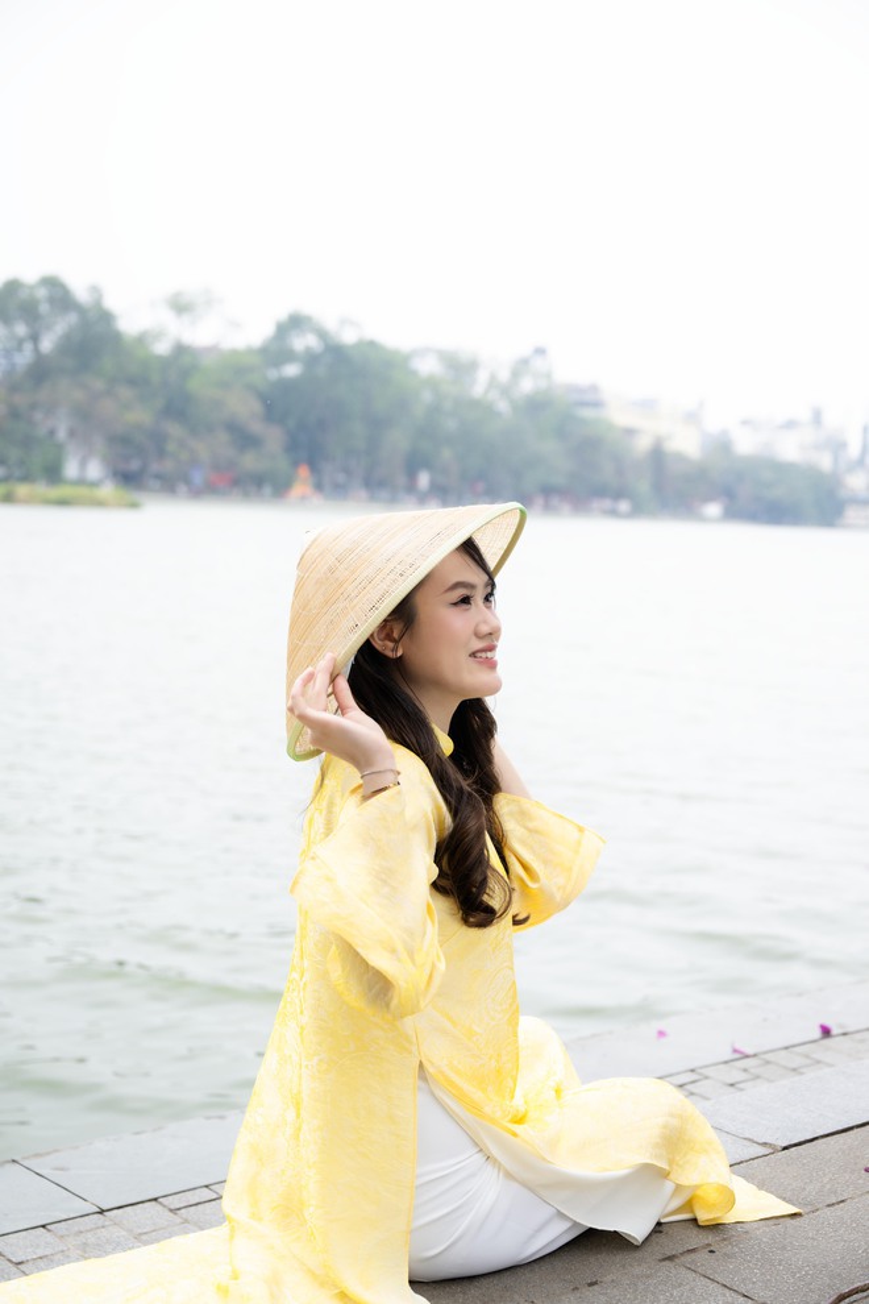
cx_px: 434
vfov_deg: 40.3
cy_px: 652
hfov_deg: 27.5
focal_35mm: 49
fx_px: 1774
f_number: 3.5
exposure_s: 1/320
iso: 200
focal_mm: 49
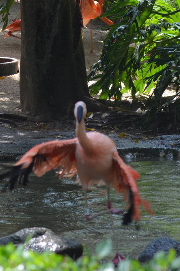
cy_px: 85
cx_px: 137
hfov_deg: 5.4
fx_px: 1897
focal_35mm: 253
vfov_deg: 8.1
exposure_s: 1/500
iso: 400
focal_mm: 70
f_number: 5.6
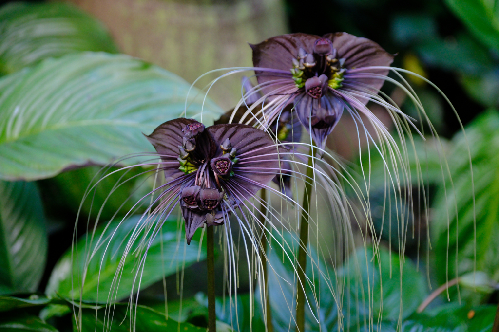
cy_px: 166
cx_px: 250
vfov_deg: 10.1
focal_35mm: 136
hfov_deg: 15.1
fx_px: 1884
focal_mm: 90.6
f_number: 2.8
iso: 1600
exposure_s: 1/140
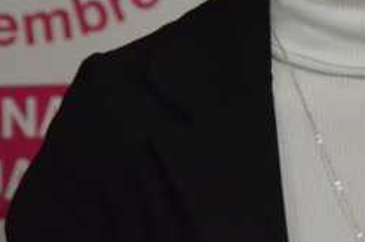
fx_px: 7296
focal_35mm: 721
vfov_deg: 1.9
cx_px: 402
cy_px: -72
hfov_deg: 2.9
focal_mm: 170
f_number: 5.6
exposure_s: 1/160
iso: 5000
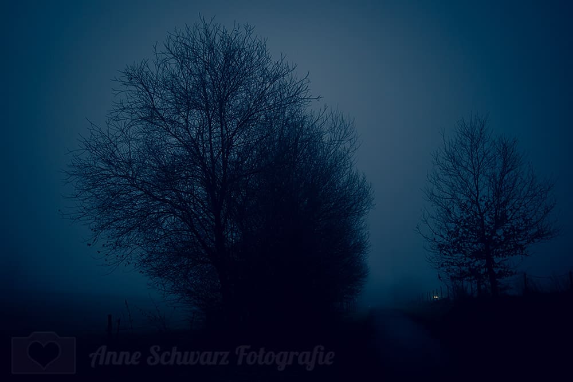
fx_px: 557
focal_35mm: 35
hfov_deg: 54.4
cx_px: 286
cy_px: 191
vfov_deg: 37.9
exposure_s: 1/100
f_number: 2.8
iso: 800
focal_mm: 35
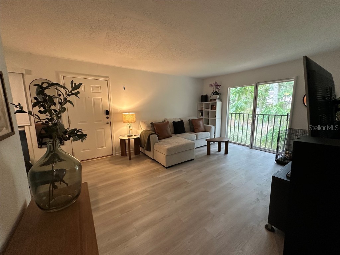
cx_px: 170
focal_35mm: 14
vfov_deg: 85.7
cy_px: 128
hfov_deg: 102.1
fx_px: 138
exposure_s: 1/60
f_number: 2.2
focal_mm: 2.22
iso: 320
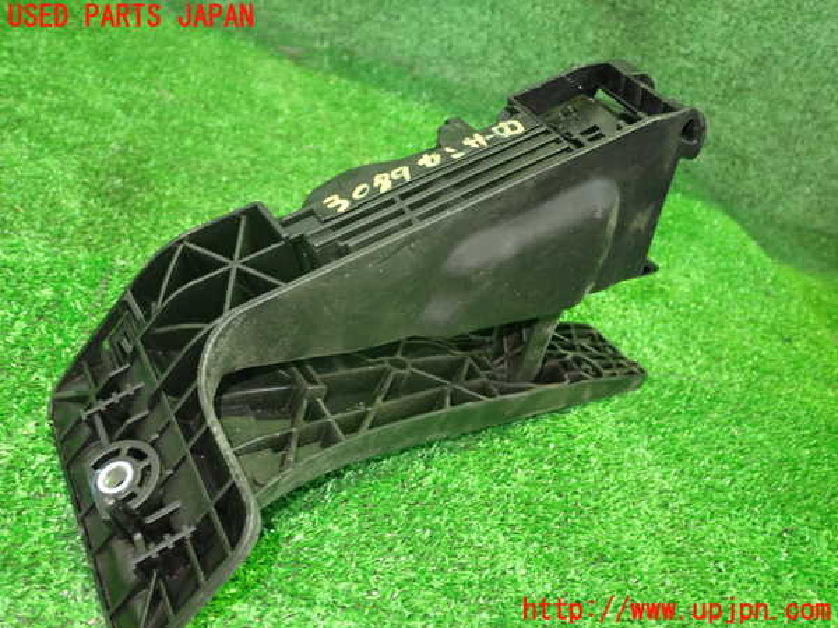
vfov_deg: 39.7
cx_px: 419
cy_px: 314
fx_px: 872
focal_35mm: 36
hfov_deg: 51.4
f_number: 2.5
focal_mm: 6.37
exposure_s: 1/20
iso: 800
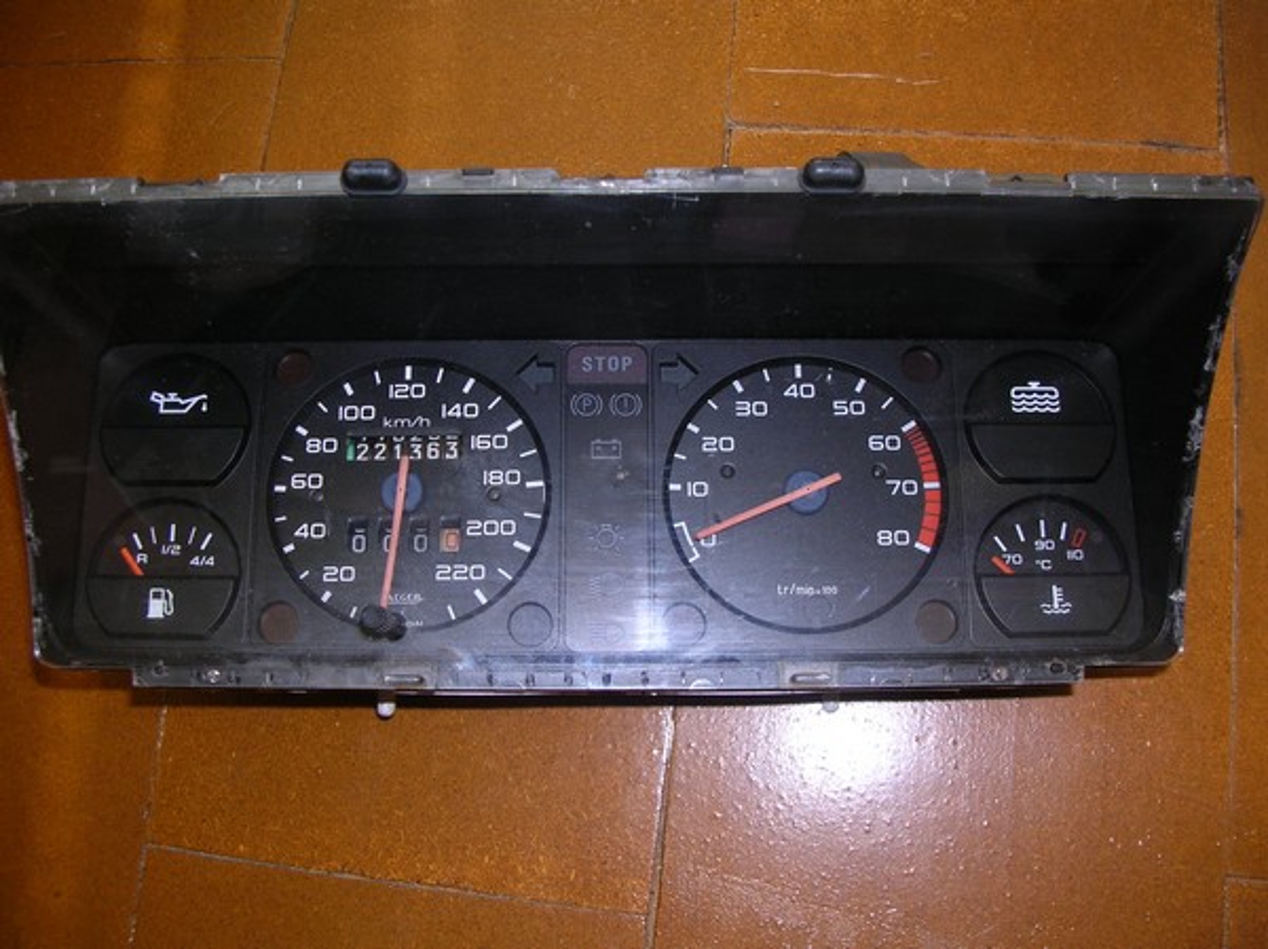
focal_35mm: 35
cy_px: 474
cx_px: 634
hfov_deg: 52.7
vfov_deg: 40.6
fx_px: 1281
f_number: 2.8
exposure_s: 1/60.1
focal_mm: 5.8
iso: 50
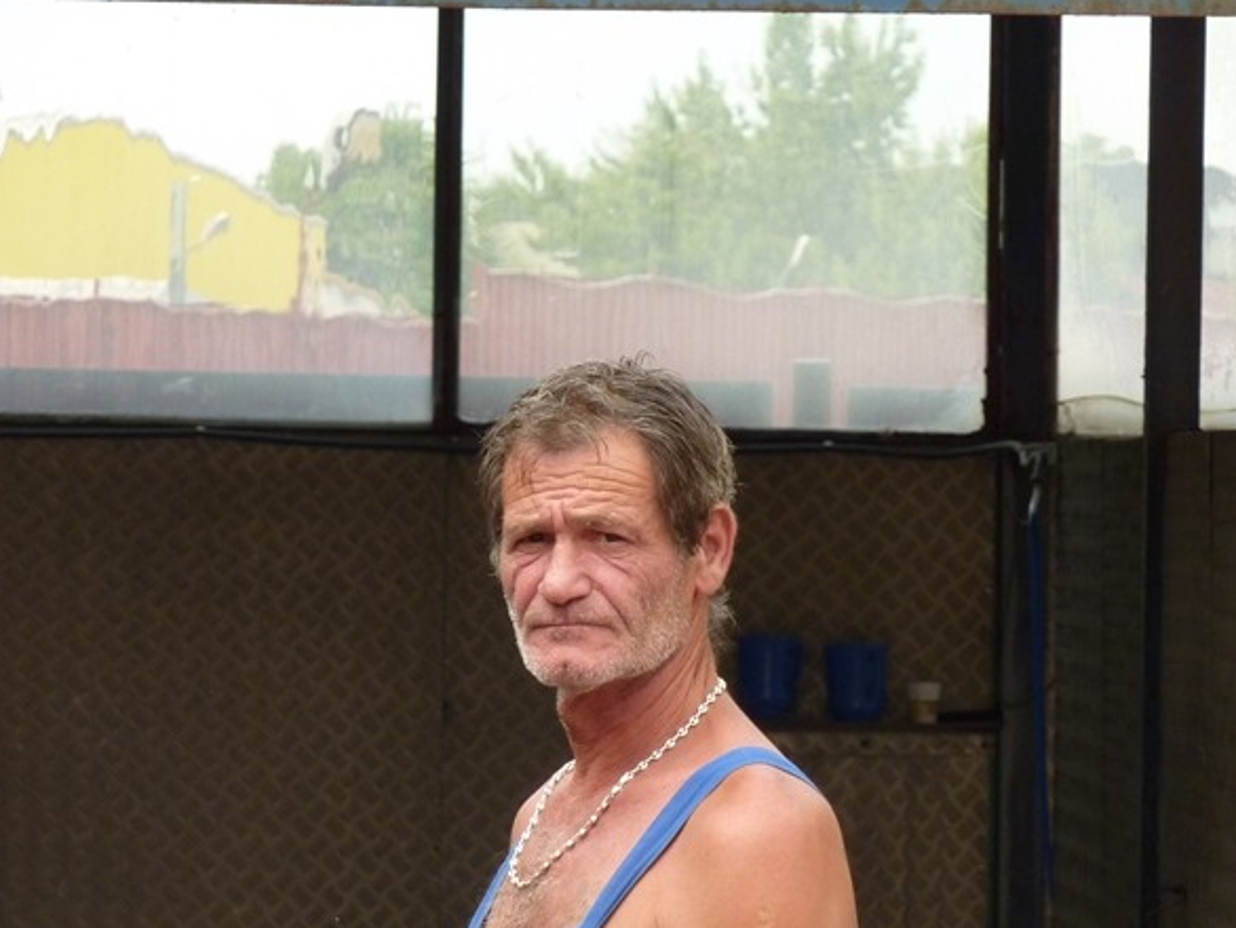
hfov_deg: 6.5
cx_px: 643
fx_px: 10966
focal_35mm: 307
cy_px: 502
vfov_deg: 4.8
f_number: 4.6
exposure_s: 1/320
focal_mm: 37
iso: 200
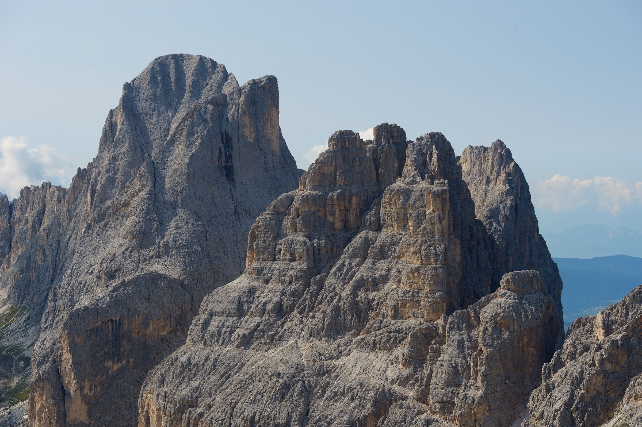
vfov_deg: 19.4
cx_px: 321
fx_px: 1248
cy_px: 214
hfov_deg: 28.9
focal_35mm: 70
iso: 100
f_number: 7.1
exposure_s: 1/320
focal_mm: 70
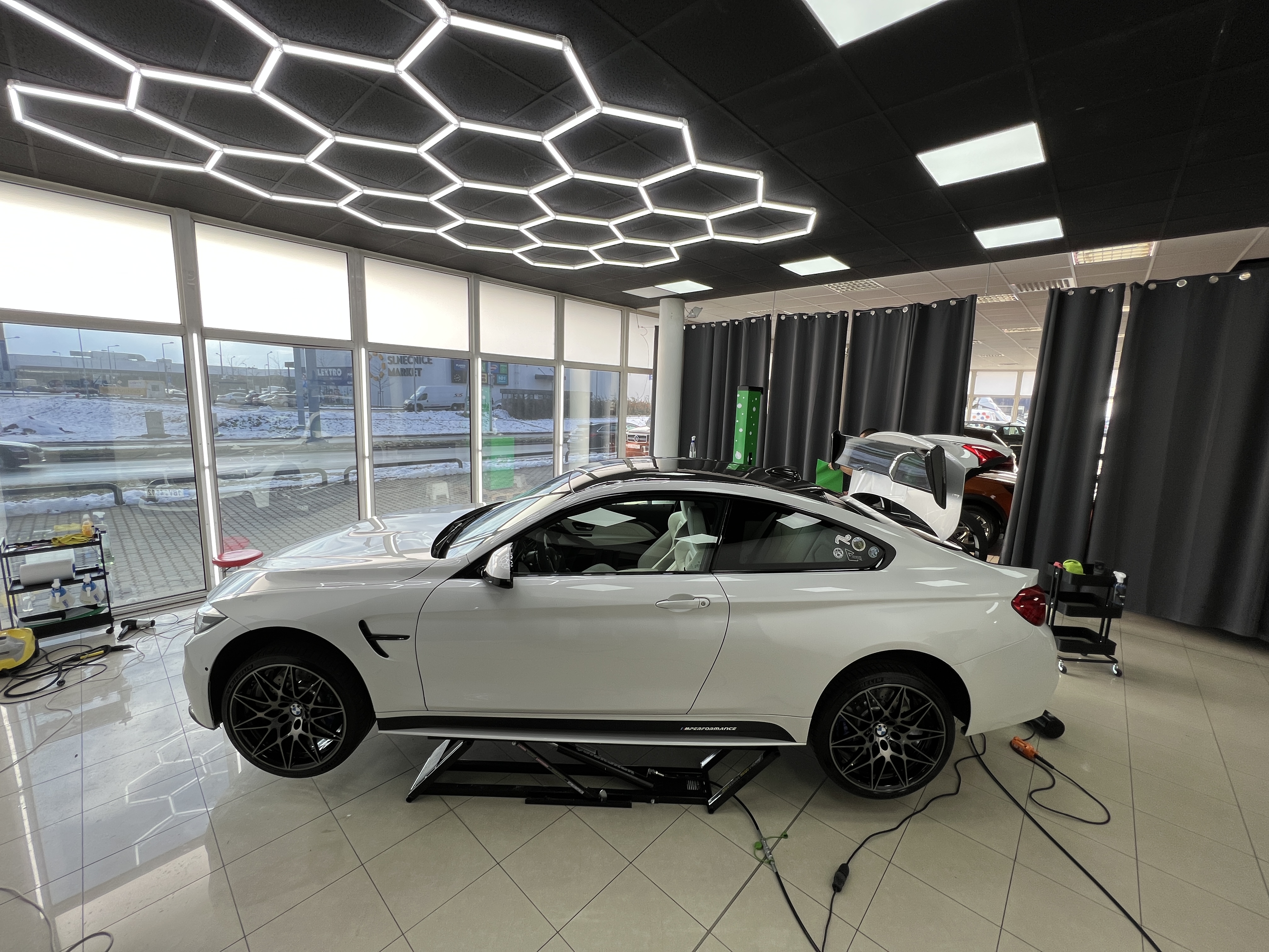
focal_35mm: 13
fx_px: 477
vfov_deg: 89.9
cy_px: 476
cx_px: 634
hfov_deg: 106.2
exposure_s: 1/163
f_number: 1.8
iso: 32
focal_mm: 1.57
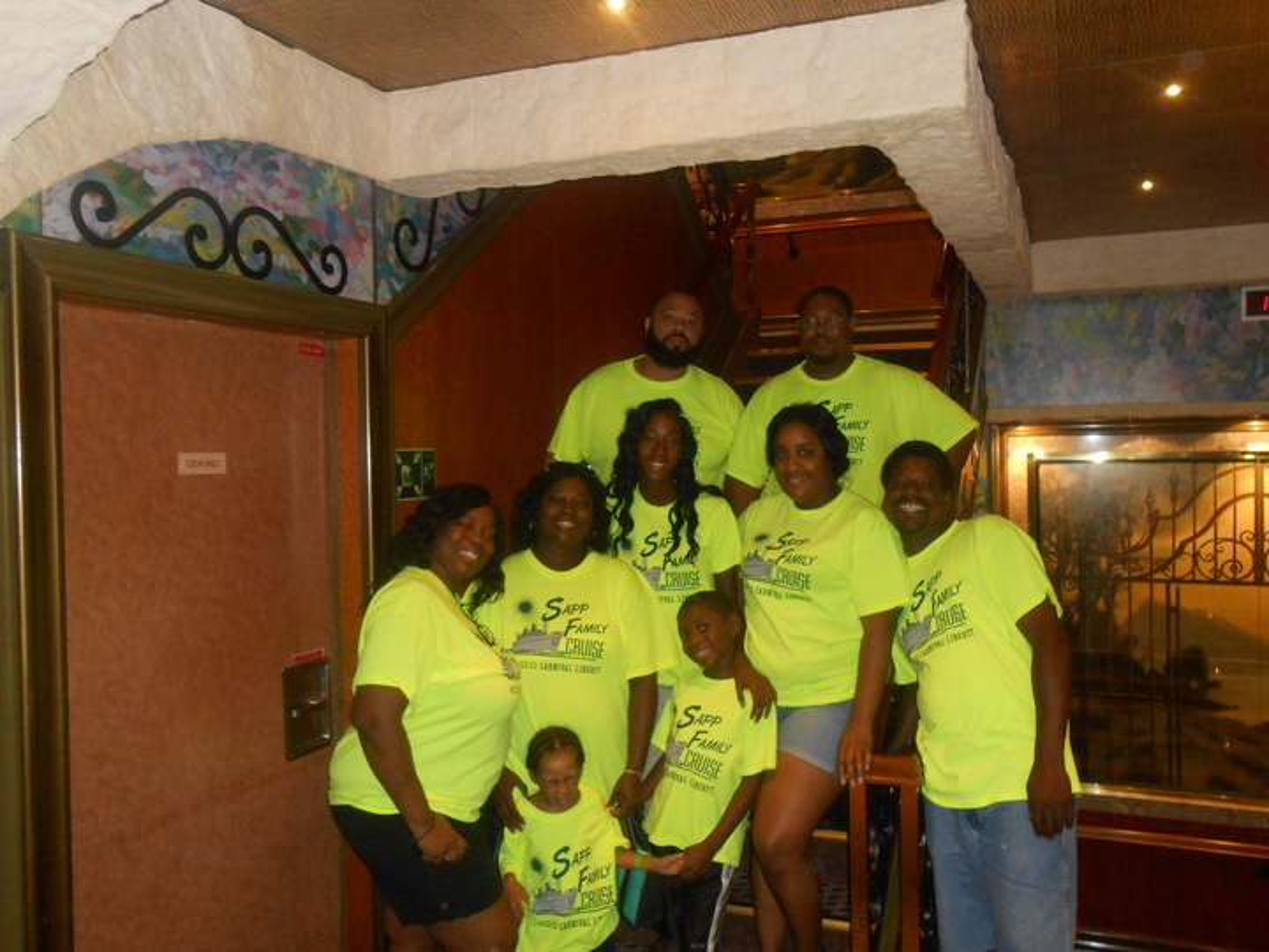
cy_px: 476
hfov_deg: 60.0
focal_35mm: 30
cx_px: 634
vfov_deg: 46.8
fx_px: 1100
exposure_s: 1/25
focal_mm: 5.3
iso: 400
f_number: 3.8
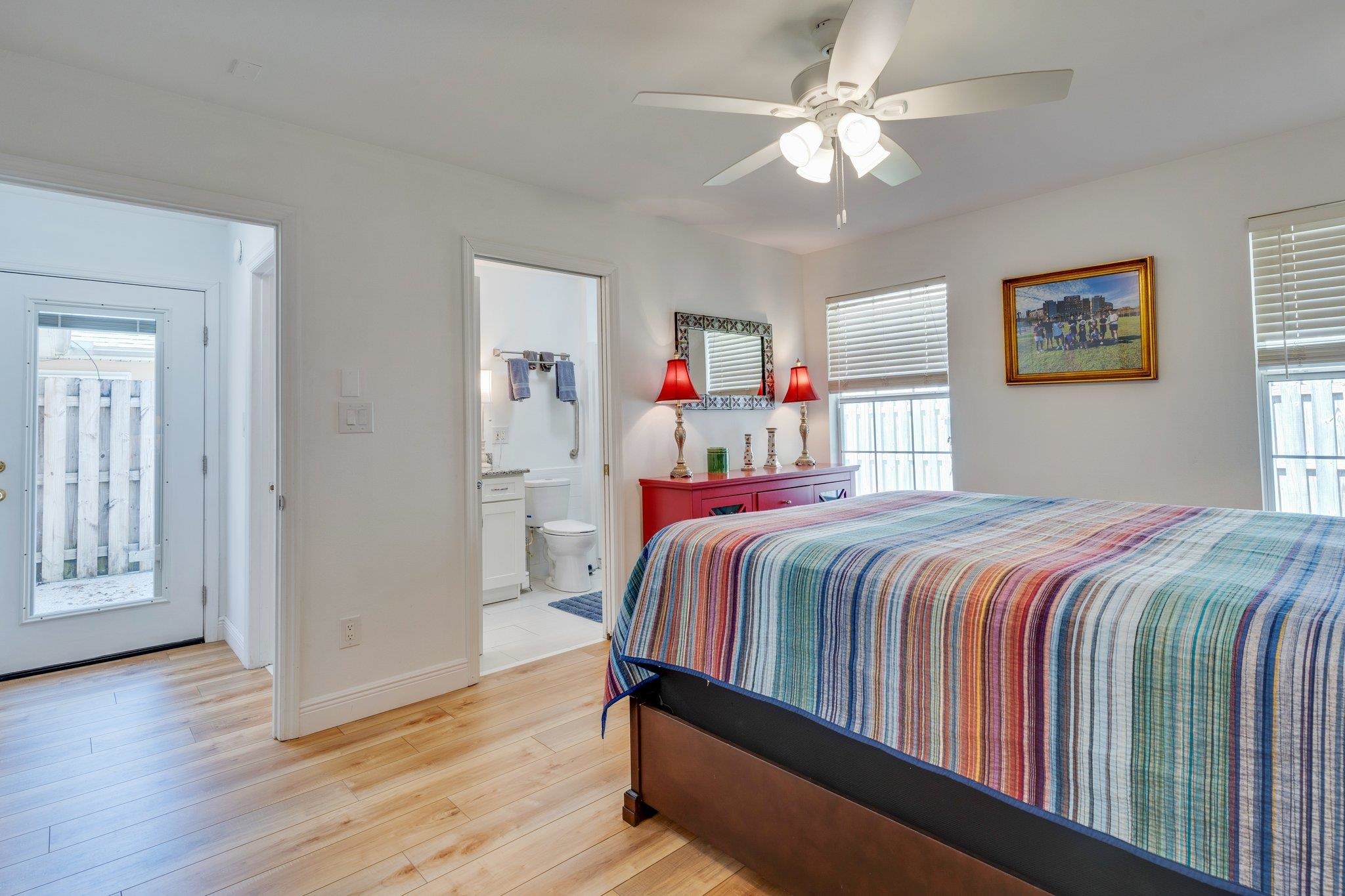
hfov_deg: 93.3
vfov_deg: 70.4
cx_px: 672
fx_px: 635
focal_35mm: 17
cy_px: 448
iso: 100
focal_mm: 17
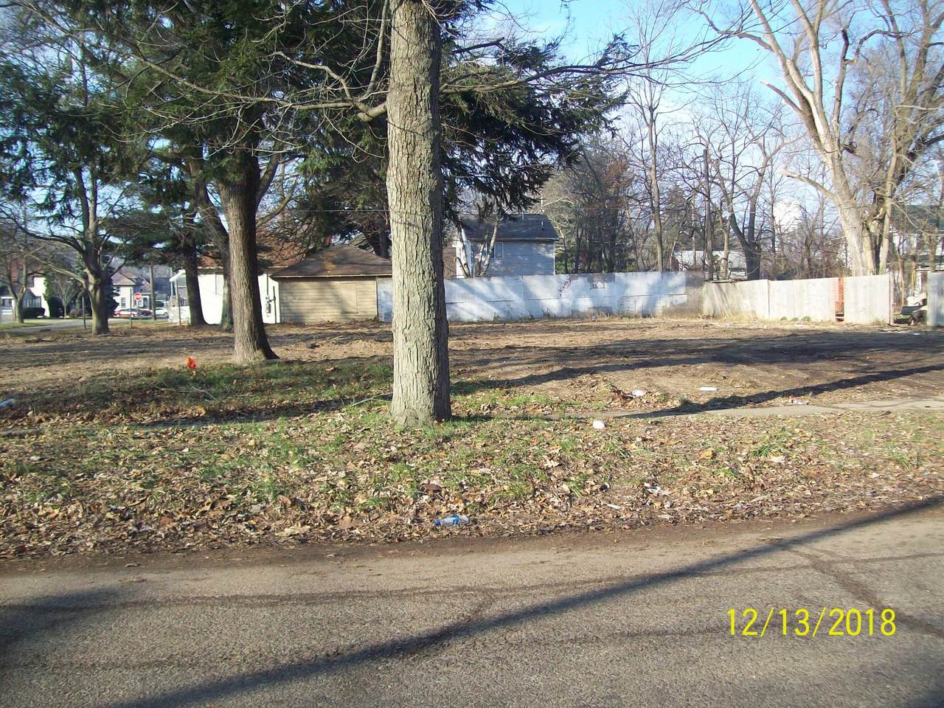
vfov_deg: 39.7
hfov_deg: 51.4
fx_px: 982
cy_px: 354
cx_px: 472
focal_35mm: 36
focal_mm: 6
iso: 80
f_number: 2.7
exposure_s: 1/411
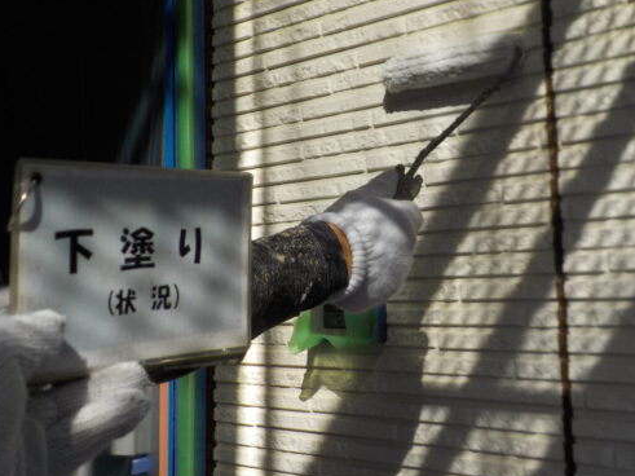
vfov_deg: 32.8
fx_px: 807
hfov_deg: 42.9
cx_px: 356
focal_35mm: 44
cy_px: 189
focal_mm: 4.1
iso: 125
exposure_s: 1/800
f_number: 3.3
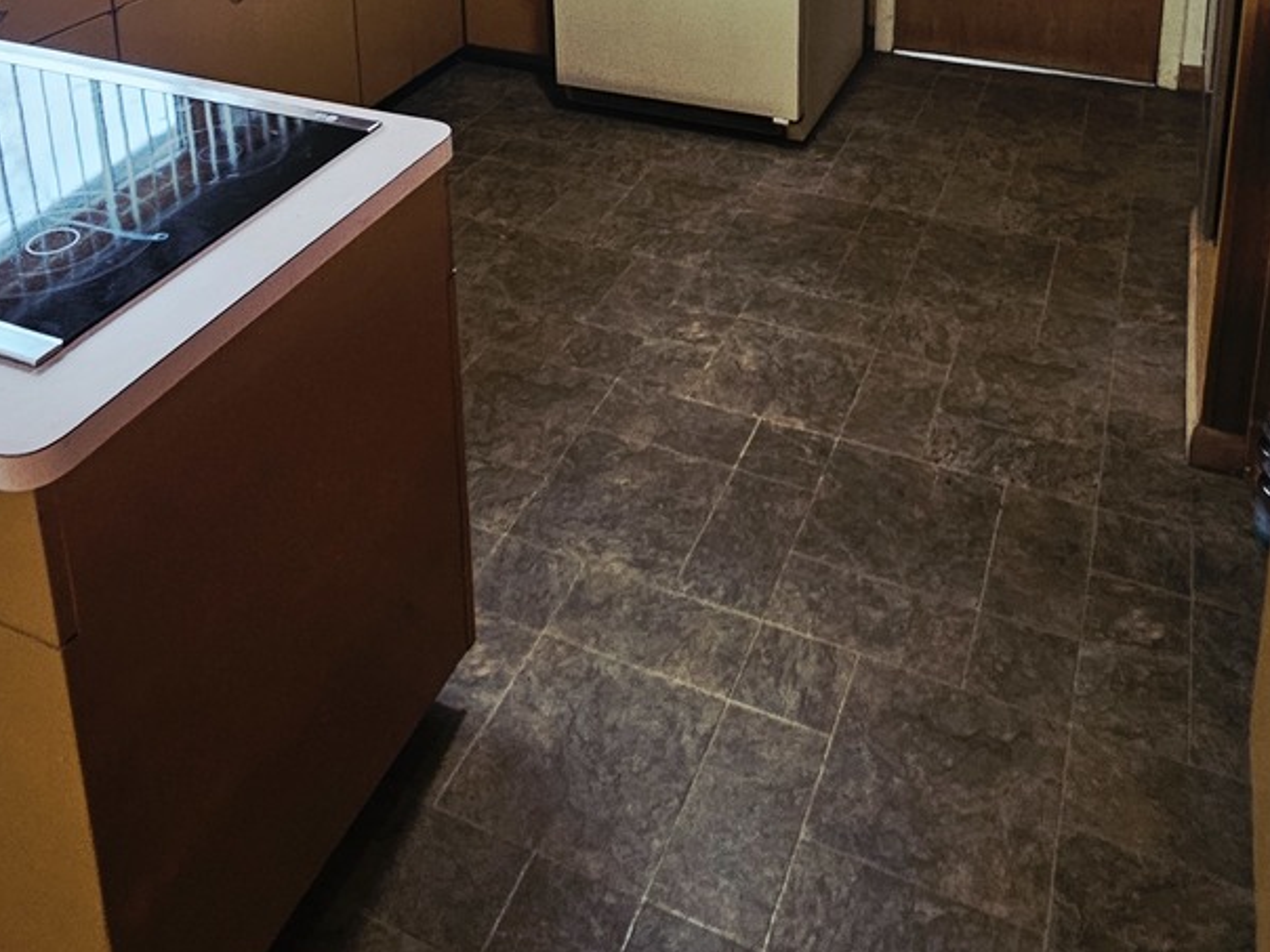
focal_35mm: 31
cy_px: -111
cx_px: 633
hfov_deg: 58.4
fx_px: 1137
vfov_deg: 37.5
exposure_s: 1/30
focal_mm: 2.2
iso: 400
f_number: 2.2
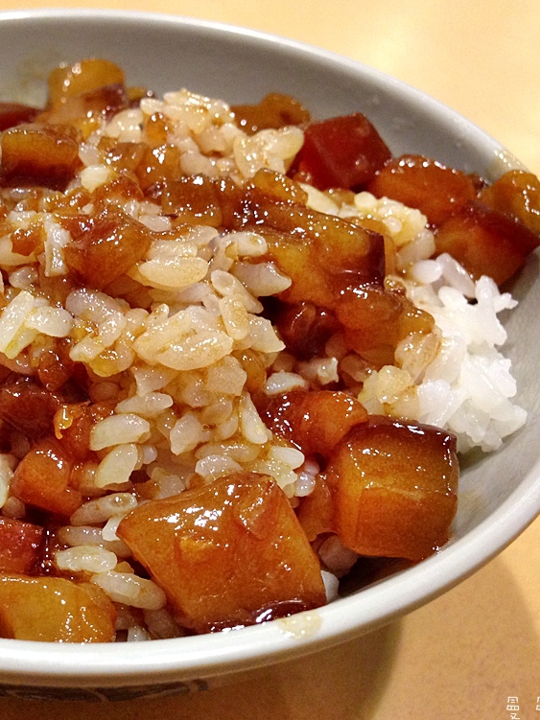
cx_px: 131
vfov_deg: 42.1
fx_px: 936
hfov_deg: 31.6
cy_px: 358
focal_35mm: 45
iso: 200
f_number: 2.4
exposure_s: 1/20
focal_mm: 4.12
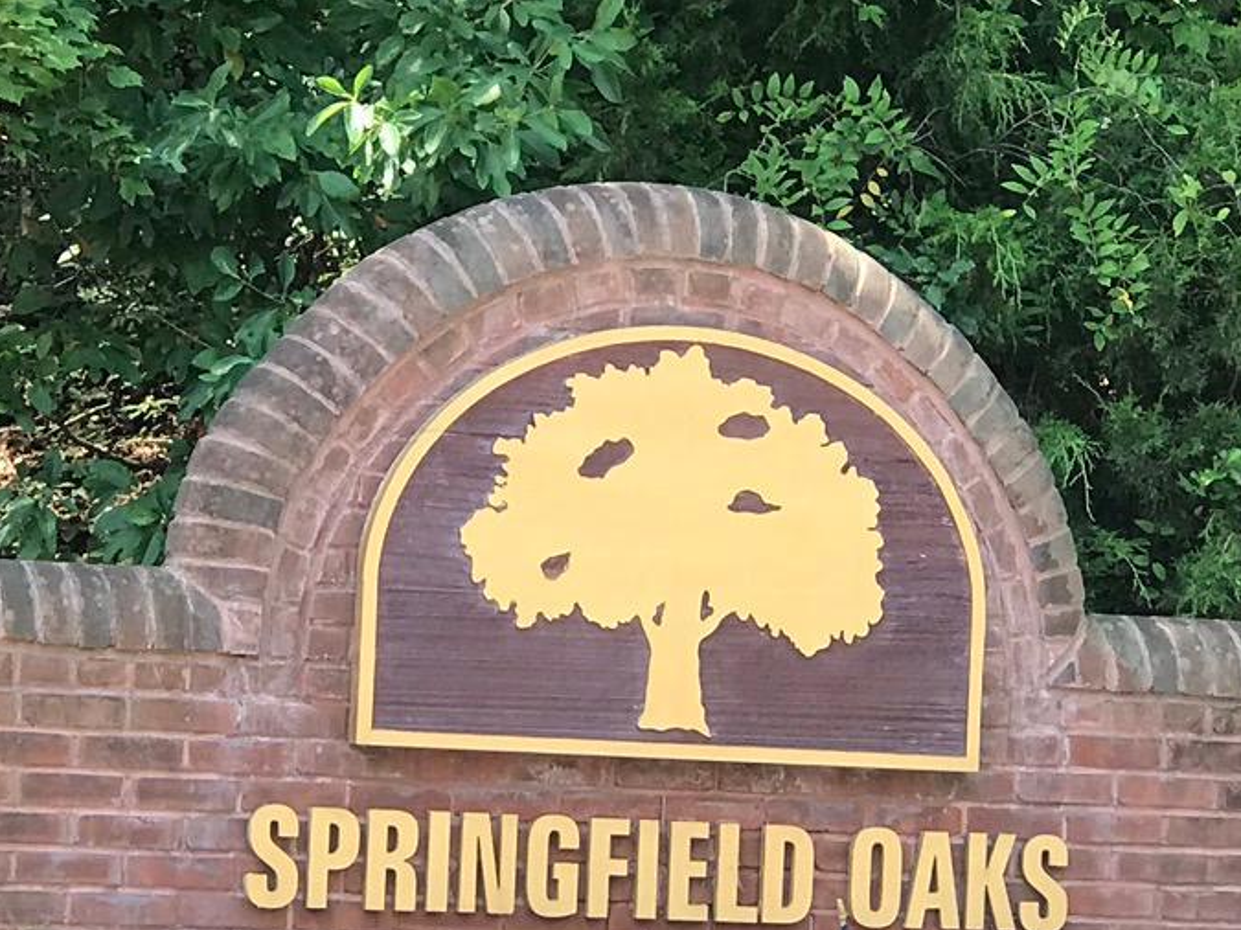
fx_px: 6201
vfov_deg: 8.6
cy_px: 322
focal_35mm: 173
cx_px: 493
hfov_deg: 11.4
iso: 32
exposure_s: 1/120
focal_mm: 6.6
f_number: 2.8
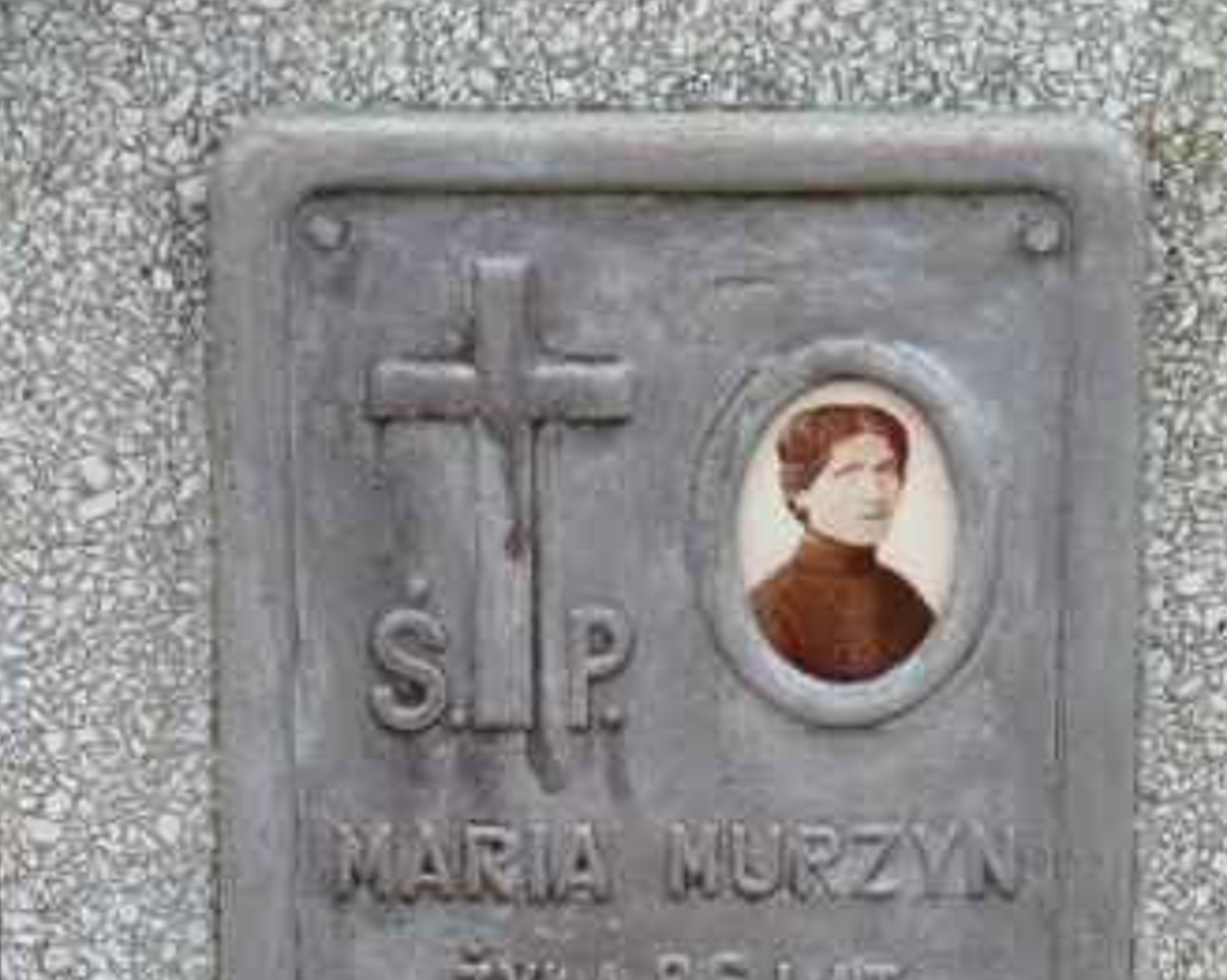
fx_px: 8202
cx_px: 640
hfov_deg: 8.6
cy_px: 819
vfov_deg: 6.8
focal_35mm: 226
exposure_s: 1/160
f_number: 4.5
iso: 80
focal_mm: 25.9
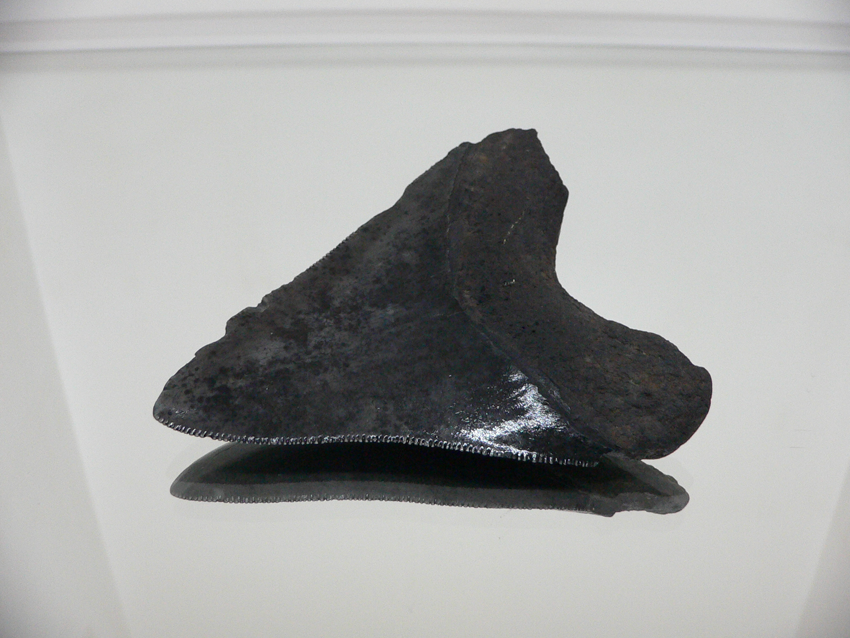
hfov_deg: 52.6
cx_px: 425
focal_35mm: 35
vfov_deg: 40.7
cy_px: 319
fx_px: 859
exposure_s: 1/40
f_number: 2.8
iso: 200
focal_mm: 4.6
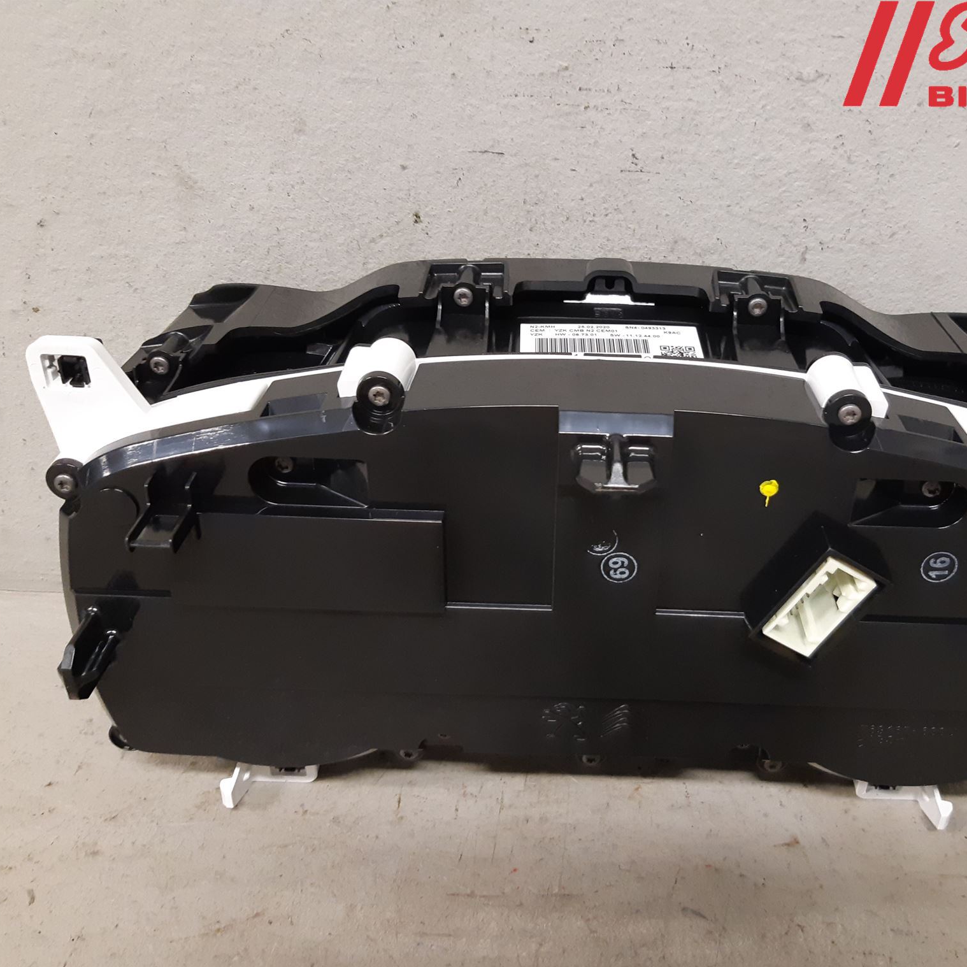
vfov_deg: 52.5
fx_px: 980
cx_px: 582
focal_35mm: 31
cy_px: 488
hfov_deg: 52.2
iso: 250
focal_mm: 3.93
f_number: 1.7
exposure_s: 1/50
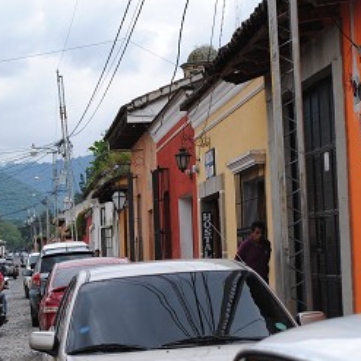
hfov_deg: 15.9
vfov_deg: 16.0
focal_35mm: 109
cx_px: 73
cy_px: 159
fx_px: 1286
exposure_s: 1/250
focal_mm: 44
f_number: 8
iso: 100
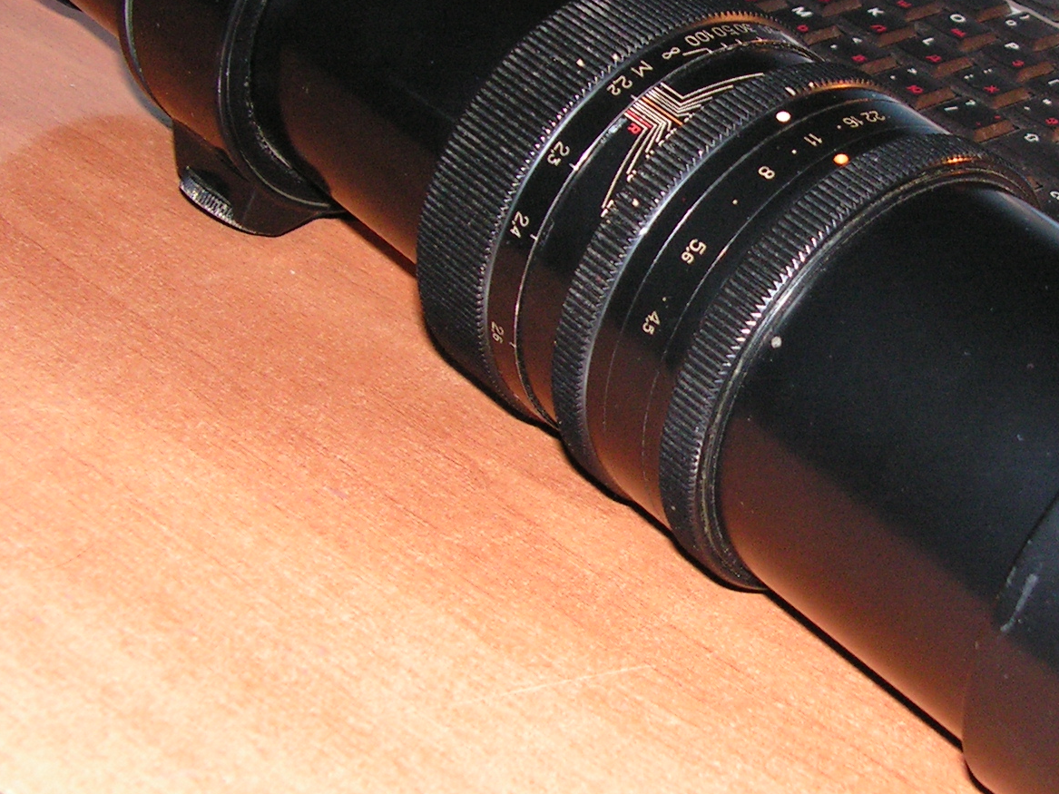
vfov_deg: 18.7
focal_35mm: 79
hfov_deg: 24.4
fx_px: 2417
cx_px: 836
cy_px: 350
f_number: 3.2
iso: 200
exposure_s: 1/40
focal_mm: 7.6
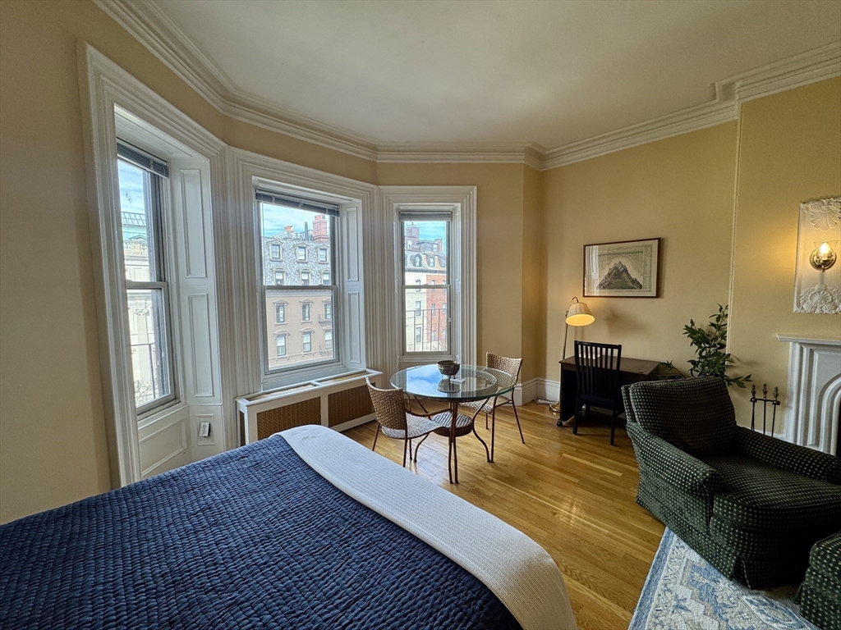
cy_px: 315
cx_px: 420
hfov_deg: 102.1
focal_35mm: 14
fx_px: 340
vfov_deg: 85.7
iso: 50
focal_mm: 2.22
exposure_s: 1/120
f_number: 2.2
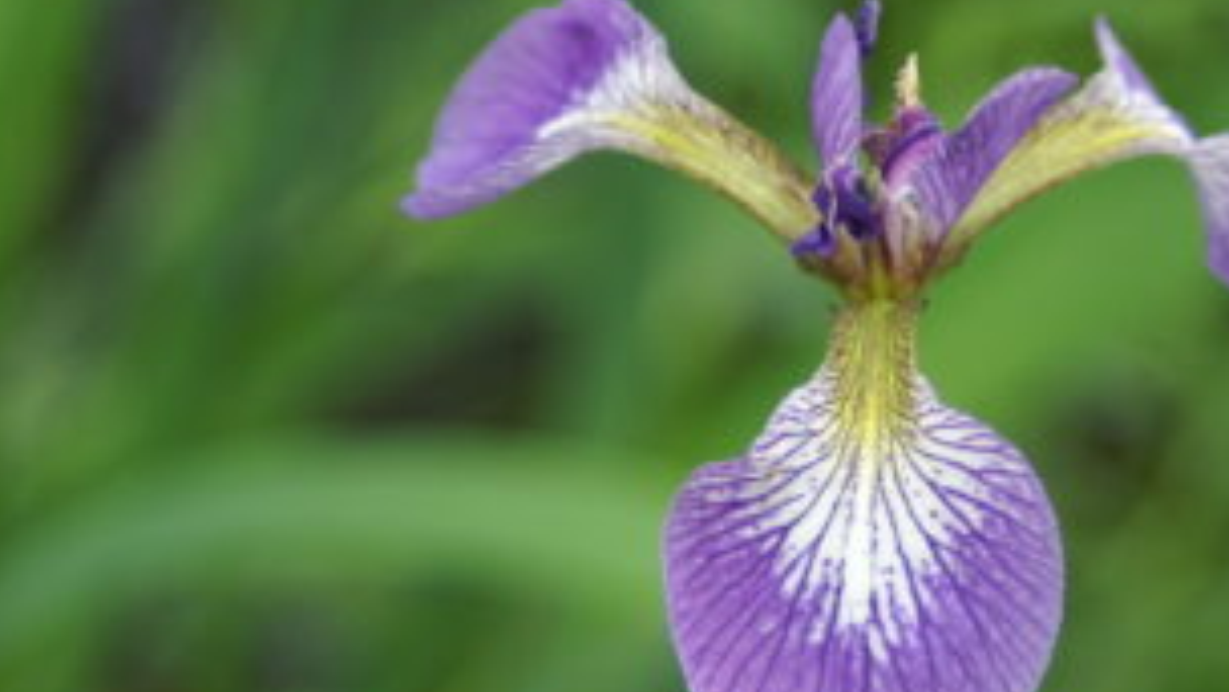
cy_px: 494
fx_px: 7072
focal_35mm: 217
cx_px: 871
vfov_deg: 5.6
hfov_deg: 9.9
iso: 200
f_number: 4
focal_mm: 70
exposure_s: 1/40
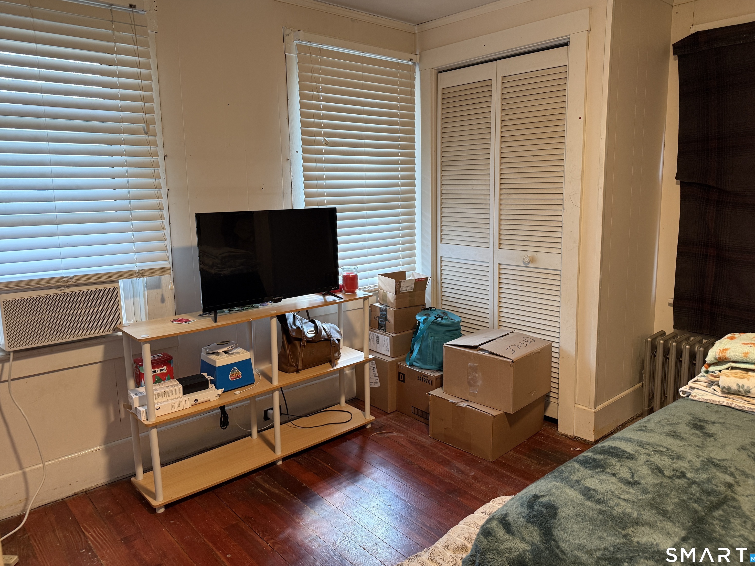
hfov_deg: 69.4
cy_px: 274
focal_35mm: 25
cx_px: 390
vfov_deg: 54.9
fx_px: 545
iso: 200
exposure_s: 1/60
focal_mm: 6.76
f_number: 1.78
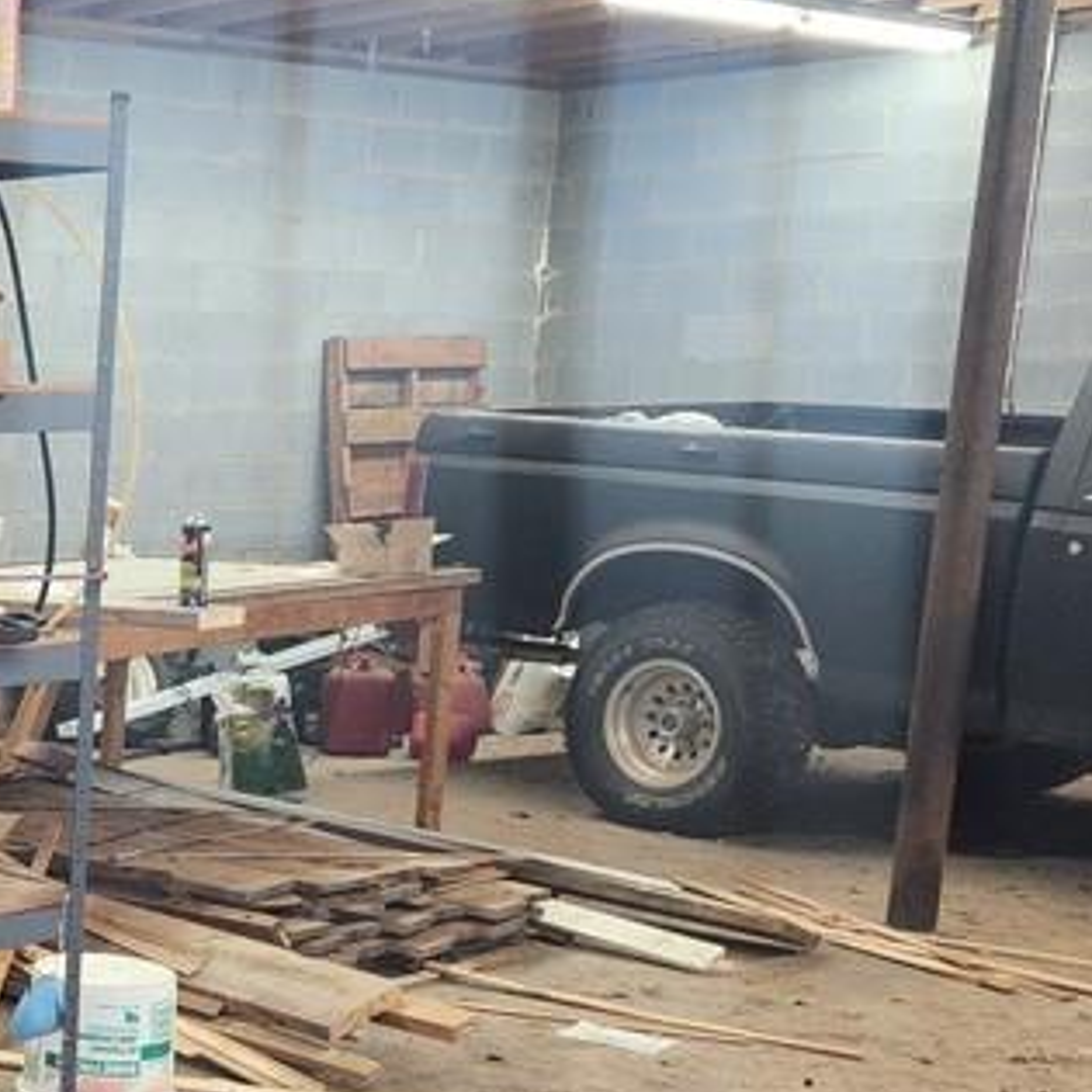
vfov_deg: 25.6
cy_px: 894
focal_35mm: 66
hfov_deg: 22.8
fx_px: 2356
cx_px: -392
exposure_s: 1/120
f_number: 1.8
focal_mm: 6.4
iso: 250
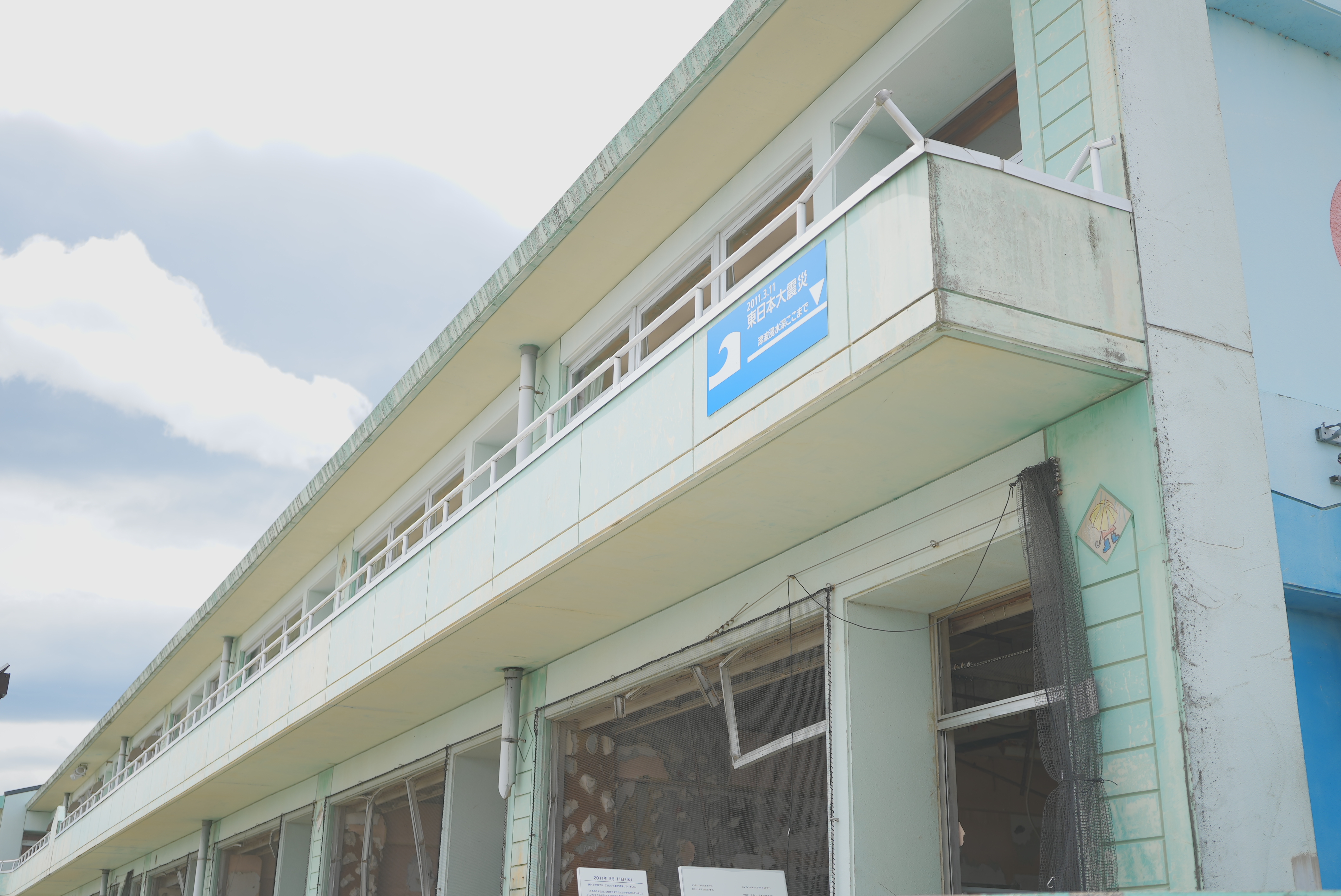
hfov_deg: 48.4
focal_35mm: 40
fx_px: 1491
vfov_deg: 33.4
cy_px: 448
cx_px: 670
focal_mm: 40
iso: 40
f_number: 1.4
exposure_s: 1/2500
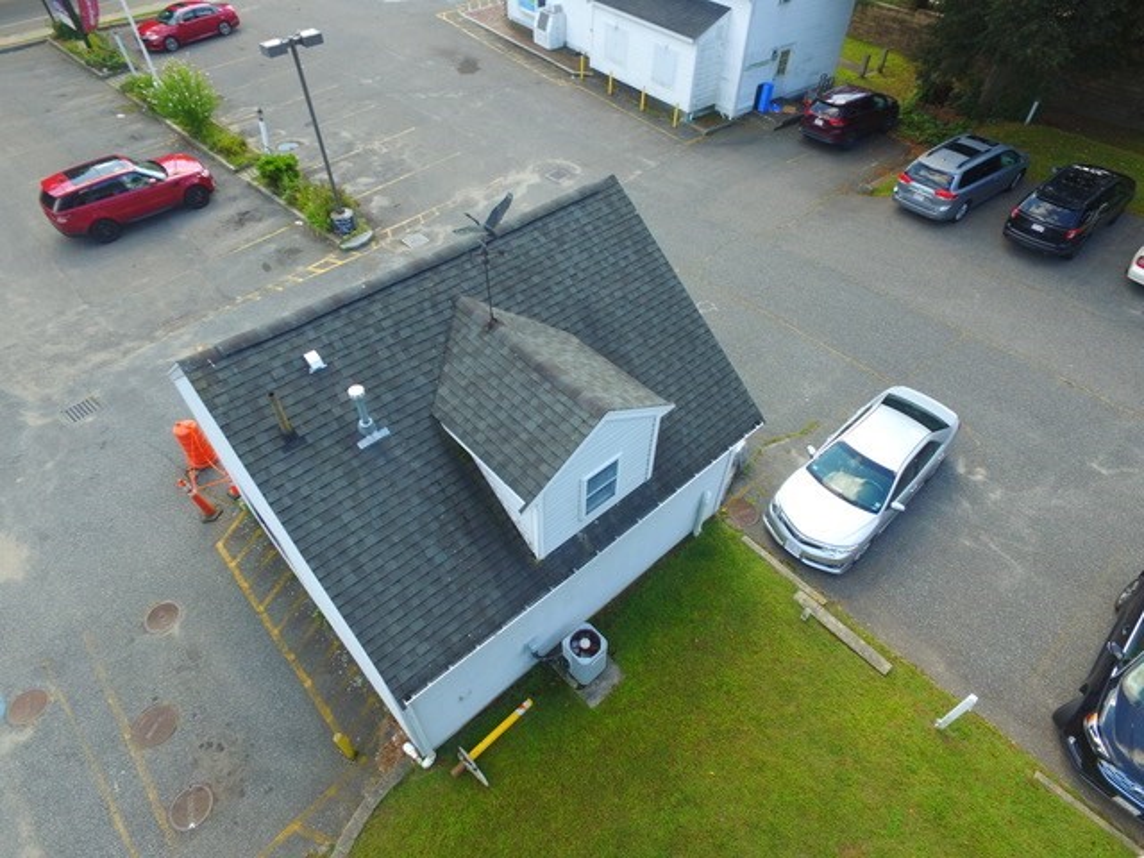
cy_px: 429
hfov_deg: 81.7
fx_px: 661
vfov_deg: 66.0
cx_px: 572
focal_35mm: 20
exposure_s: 1/25
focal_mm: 3.61
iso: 133
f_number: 2.8
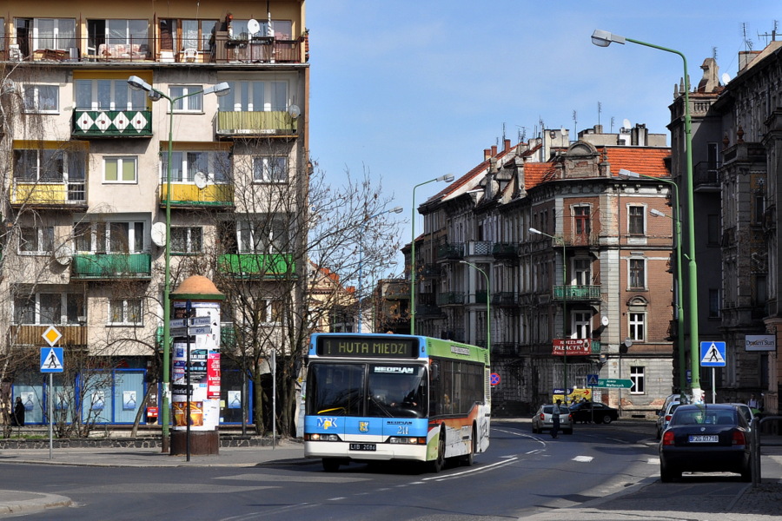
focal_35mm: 82
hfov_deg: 24.6
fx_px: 1792
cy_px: 260
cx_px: 391
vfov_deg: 16.6
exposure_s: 1/500
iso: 200
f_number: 11
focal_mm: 55
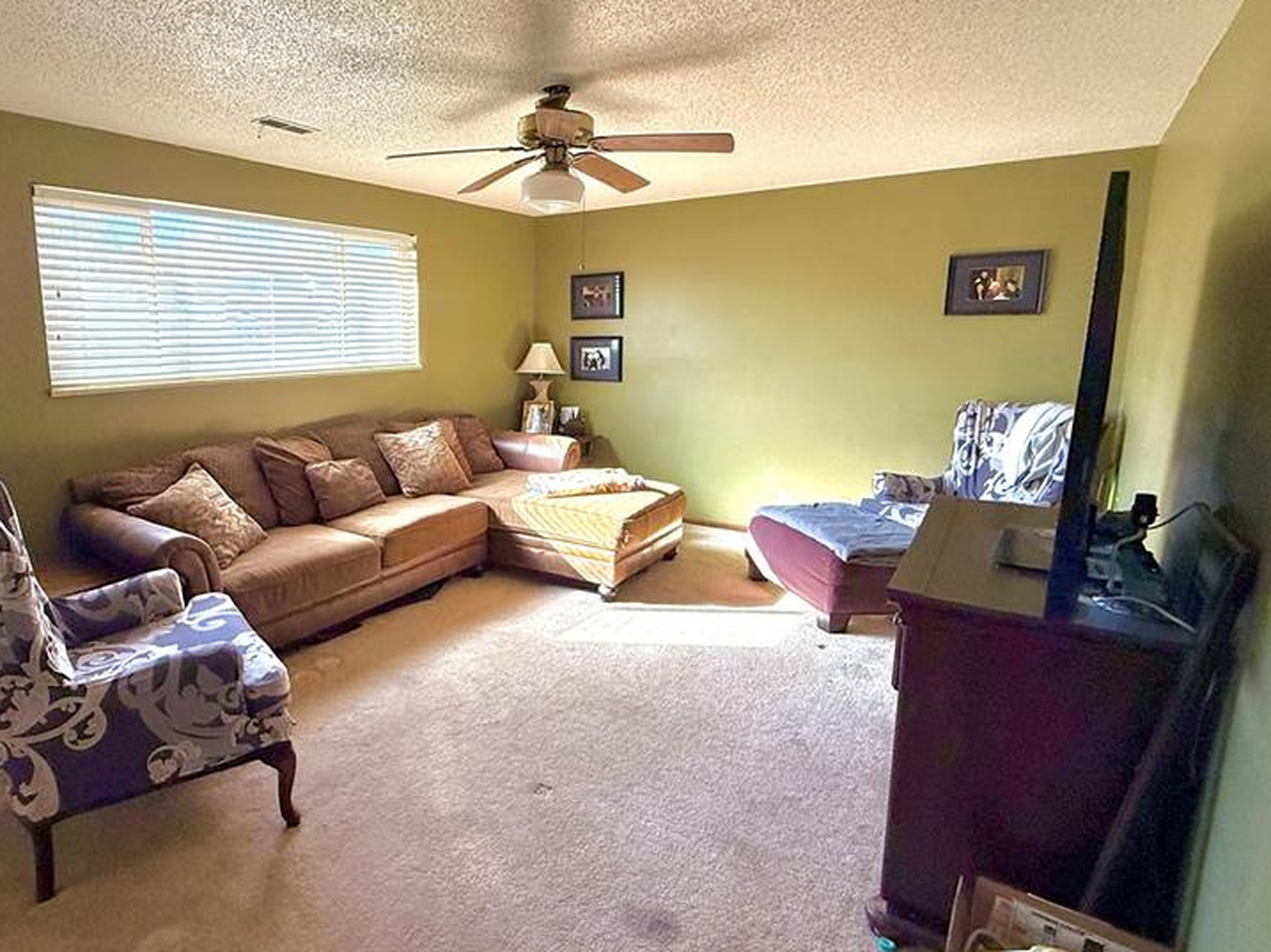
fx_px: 734
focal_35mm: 20
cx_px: 473
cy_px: 455
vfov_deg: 65.9
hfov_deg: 80.2
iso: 125
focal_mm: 2.22
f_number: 2.2
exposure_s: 1/99
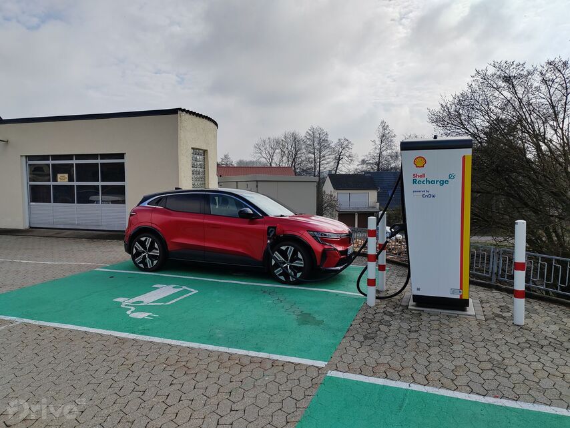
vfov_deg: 51.4
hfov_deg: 65.3
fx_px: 445
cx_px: 285
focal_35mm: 27
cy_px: 214
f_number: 1.9
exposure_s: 1/3826
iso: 101
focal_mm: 5.52
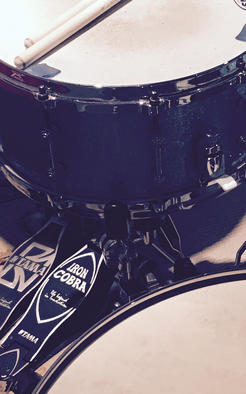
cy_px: 187
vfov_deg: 23.6
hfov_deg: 14.6
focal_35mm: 88
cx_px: 250
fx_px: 944
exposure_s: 1/33
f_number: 2.2
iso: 160
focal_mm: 4.15
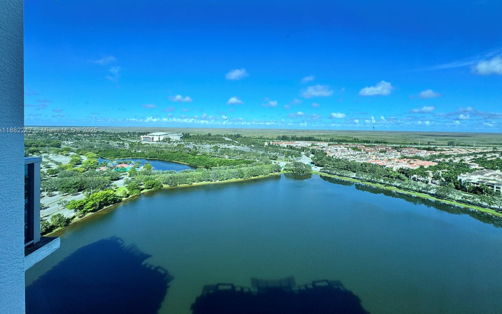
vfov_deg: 74.2
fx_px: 205
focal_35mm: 15
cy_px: 131
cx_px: 250
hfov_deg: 101.5
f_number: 2.2
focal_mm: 2.22
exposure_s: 1/1236
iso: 40
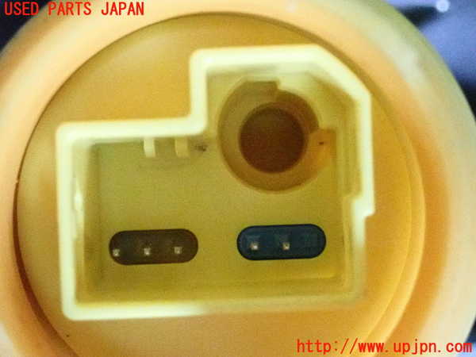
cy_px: 178
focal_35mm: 71
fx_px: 976
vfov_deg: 20.7
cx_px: 238
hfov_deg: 27.4
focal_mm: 12.73
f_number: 3.9
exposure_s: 1/125
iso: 6400
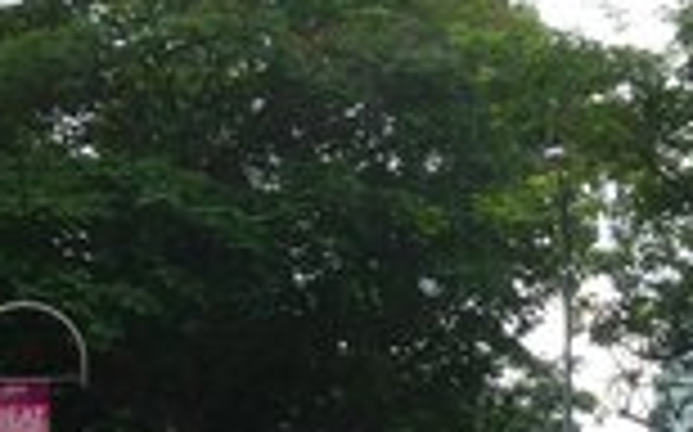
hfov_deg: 13.3
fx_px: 2963
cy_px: 468
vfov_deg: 8.3
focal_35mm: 157
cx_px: 256
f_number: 2.8
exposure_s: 1/456
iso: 79
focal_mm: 7.8
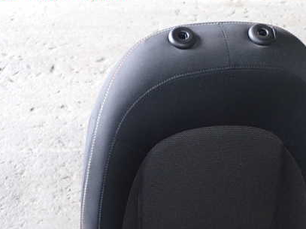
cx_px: 208
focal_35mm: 56
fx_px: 495
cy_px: 152
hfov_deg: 34.0
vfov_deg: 25.9
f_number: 2.7
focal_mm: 6.83
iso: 400
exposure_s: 1/40
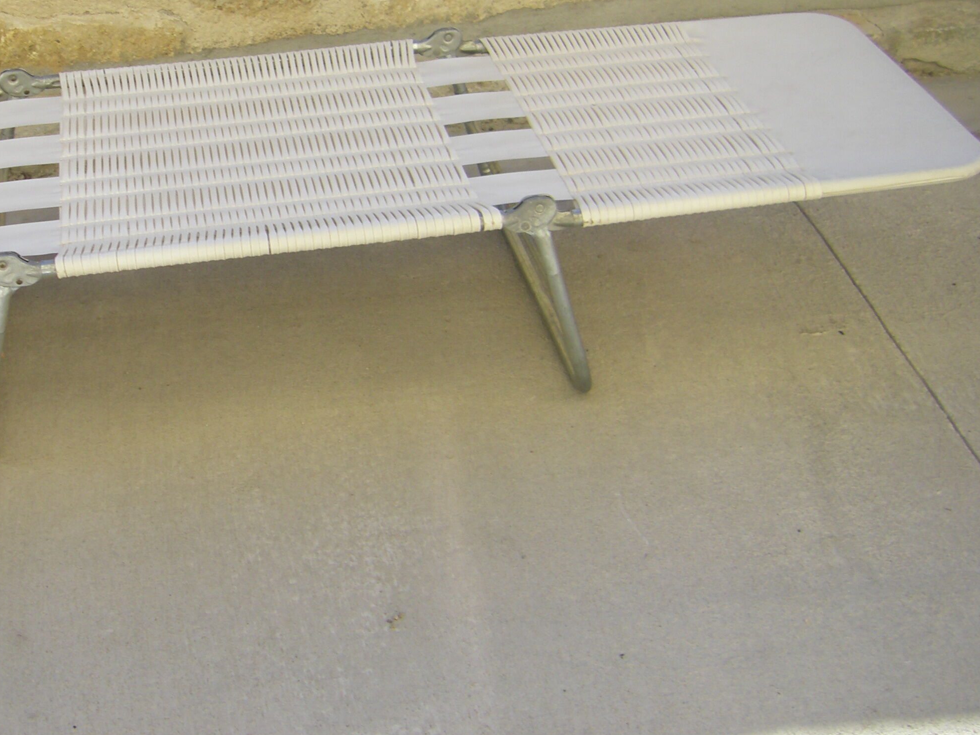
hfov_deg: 30.2
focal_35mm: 63
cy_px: 243
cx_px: 250
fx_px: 1784
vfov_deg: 23.2
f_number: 7
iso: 64
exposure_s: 1/100
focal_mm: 6.3
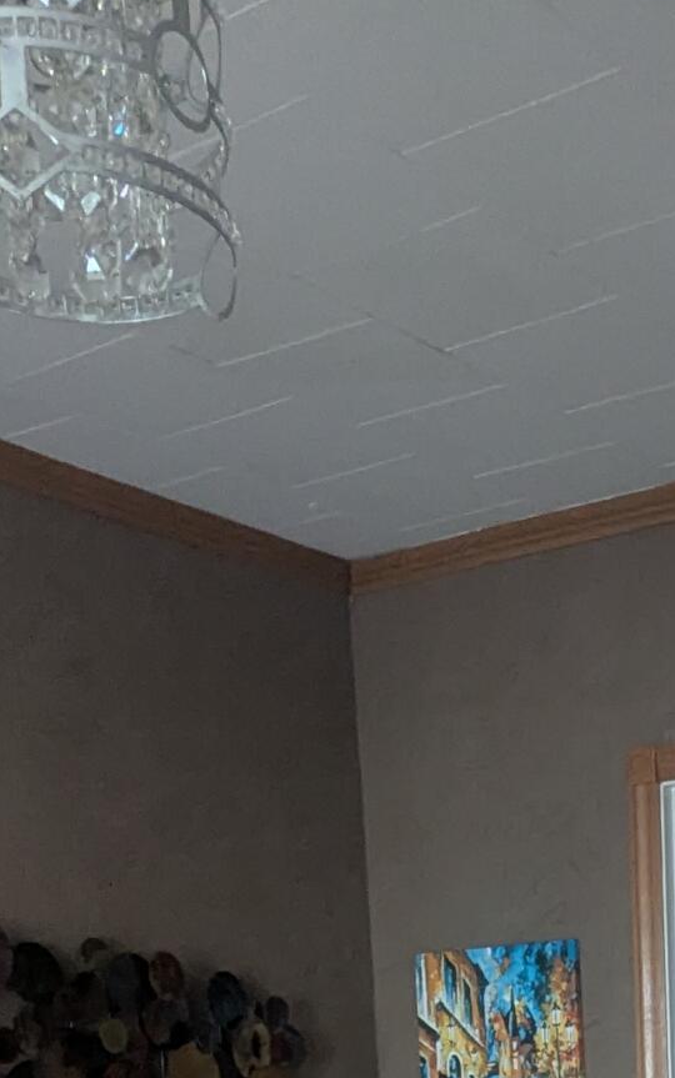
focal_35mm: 59
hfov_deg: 21.3
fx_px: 1735
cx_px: 654
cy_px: 1390
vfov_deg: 28.5
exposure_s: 1/36.9
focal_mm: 2.35
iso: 227
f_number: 2.2
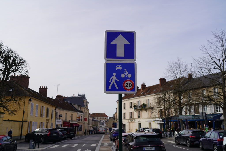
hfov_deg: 53.1
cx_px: 113
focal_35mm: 36
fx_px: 226
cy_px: 76
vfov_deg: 36.9
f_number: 5
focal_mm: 36
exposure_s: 1/800
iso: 100
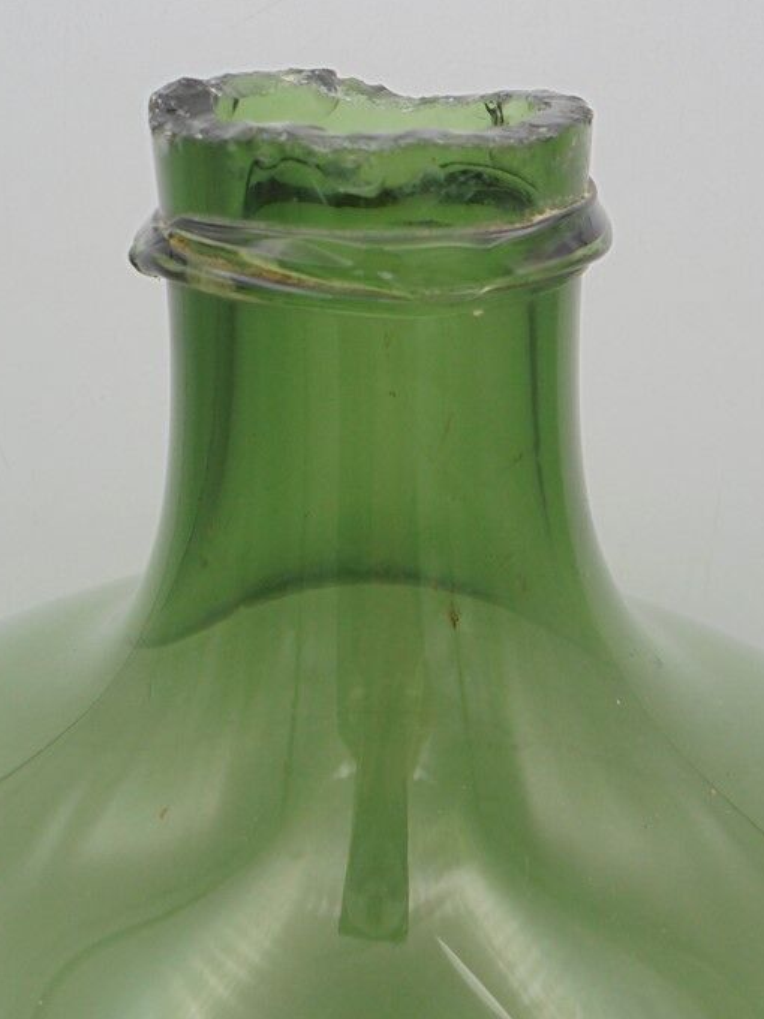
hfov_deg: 32.2
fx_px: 1324
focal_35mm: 45
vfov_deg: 41.9
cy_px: 424
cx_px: 392
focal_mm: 6.1
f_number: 4
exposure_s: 1/200
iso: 100
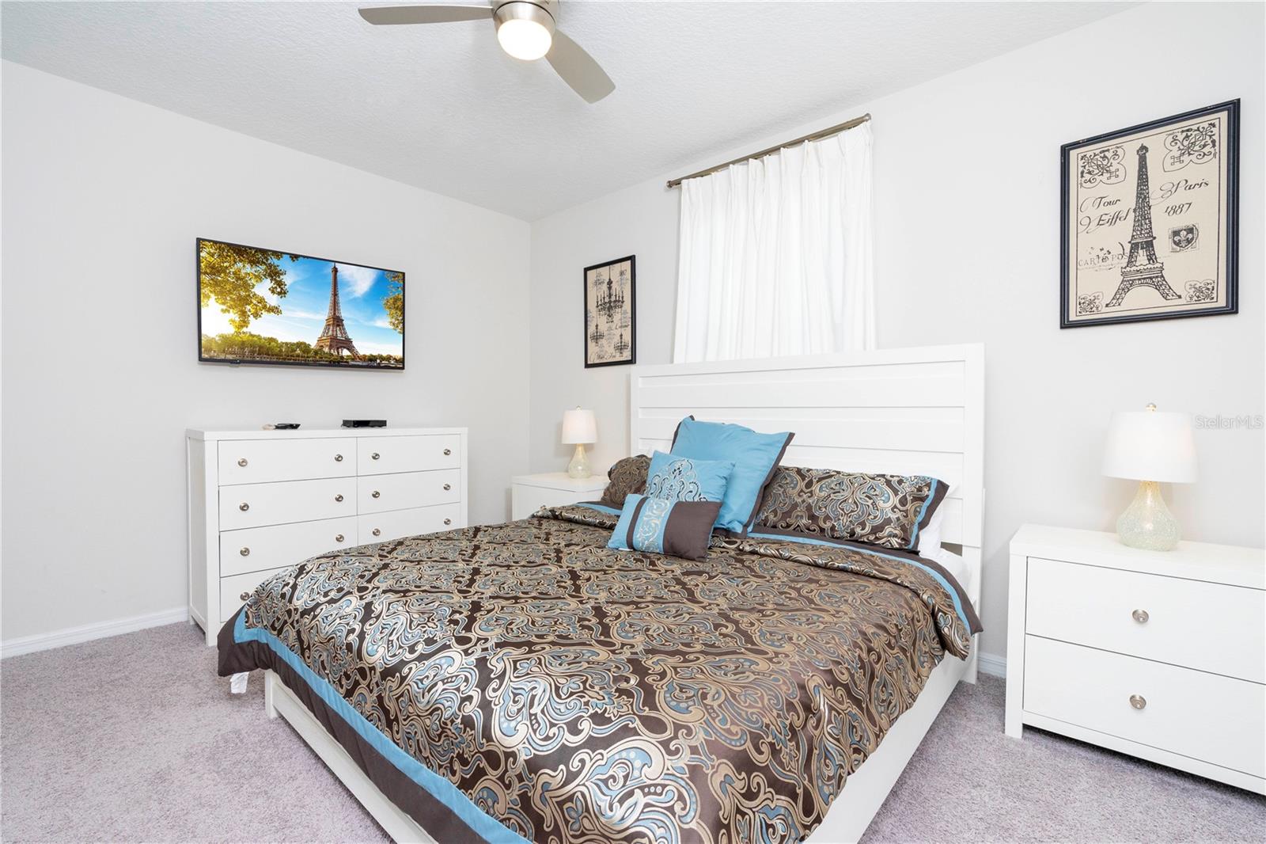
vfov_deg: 73.7
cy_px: 422
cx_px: 633
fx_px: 563
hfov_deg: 96.7
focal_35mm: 16
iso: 1000
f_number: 9
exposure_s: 1/100
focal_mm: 16
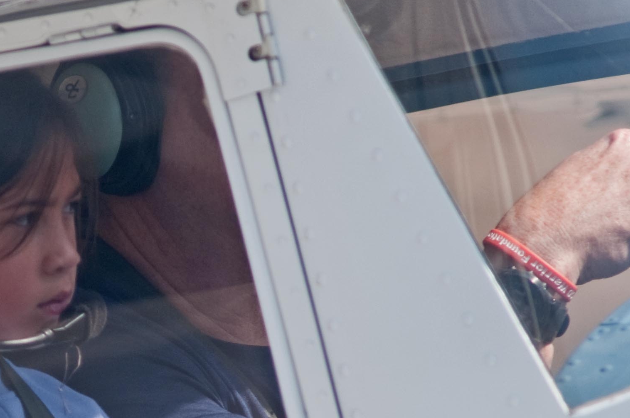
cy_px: 451
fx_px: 22528
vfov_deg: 1.1
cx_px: 5
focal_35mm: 1289
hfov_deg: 1.6
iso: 100
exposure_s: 1/320
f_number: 6.3
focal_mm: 300
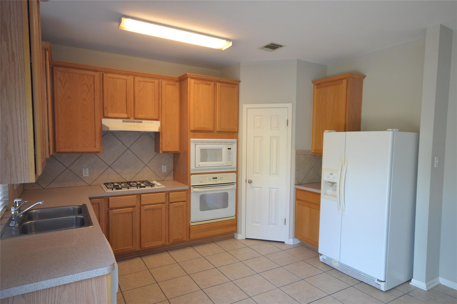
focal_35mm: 21
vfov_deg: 59.5
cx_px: 228
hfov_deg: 81.2
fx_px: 267
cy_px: 152
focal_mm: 14
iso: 900
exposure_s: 1/60
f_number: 4.8
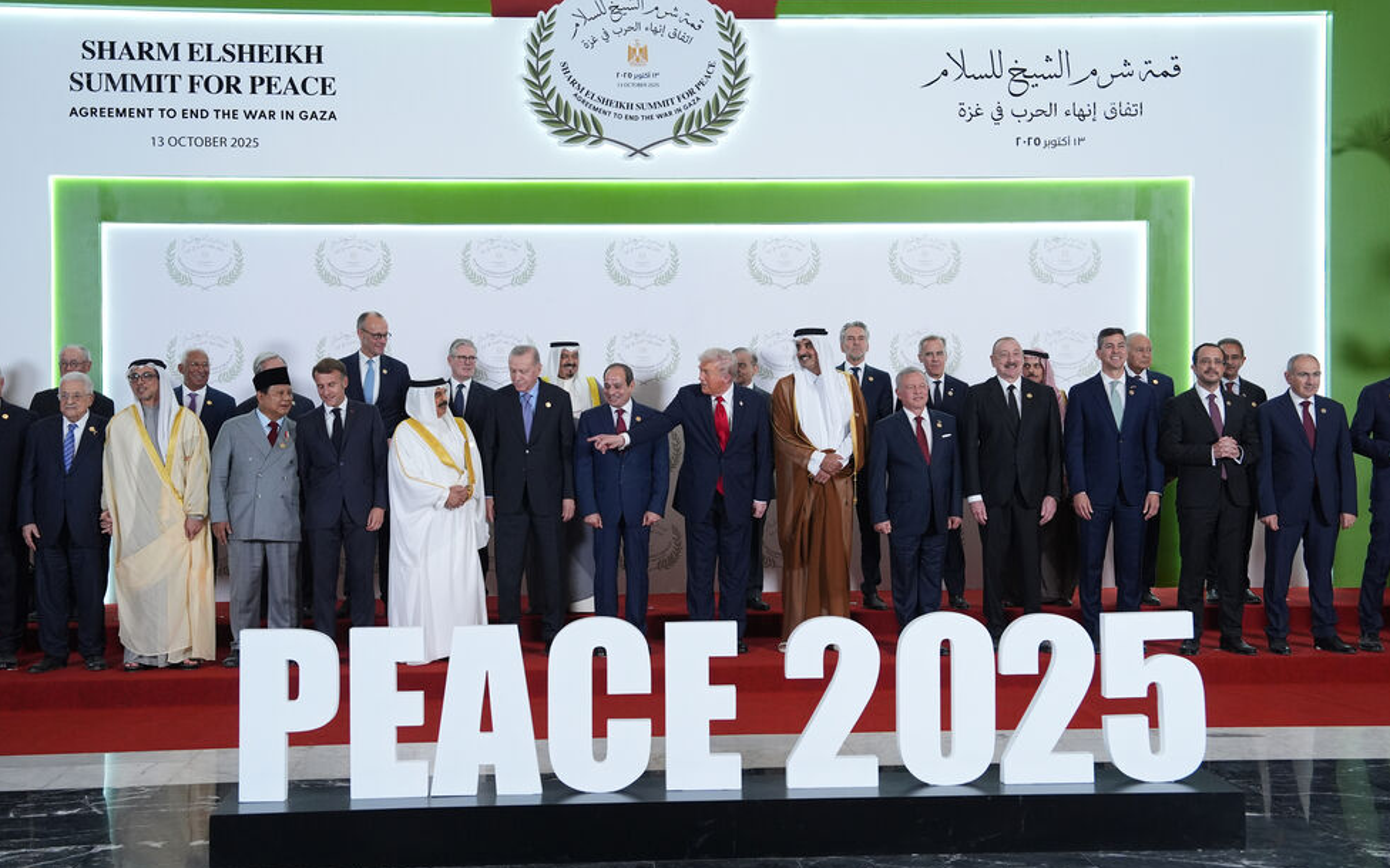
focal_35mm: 45
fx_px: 1705
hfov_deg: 44.4
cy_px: 418
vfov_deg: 28.6
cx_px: 696
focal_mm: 44
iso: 2000
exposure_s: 1/320
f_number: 4
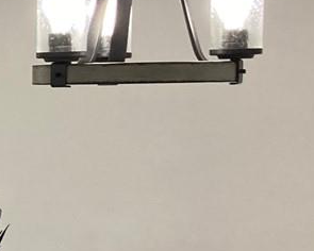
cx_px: -319
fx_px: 1375
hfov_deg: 11.7
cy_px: 231
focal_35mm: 148
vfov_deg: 10.4
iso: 80
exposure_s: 1/120
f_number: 1.8
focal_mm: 3.99
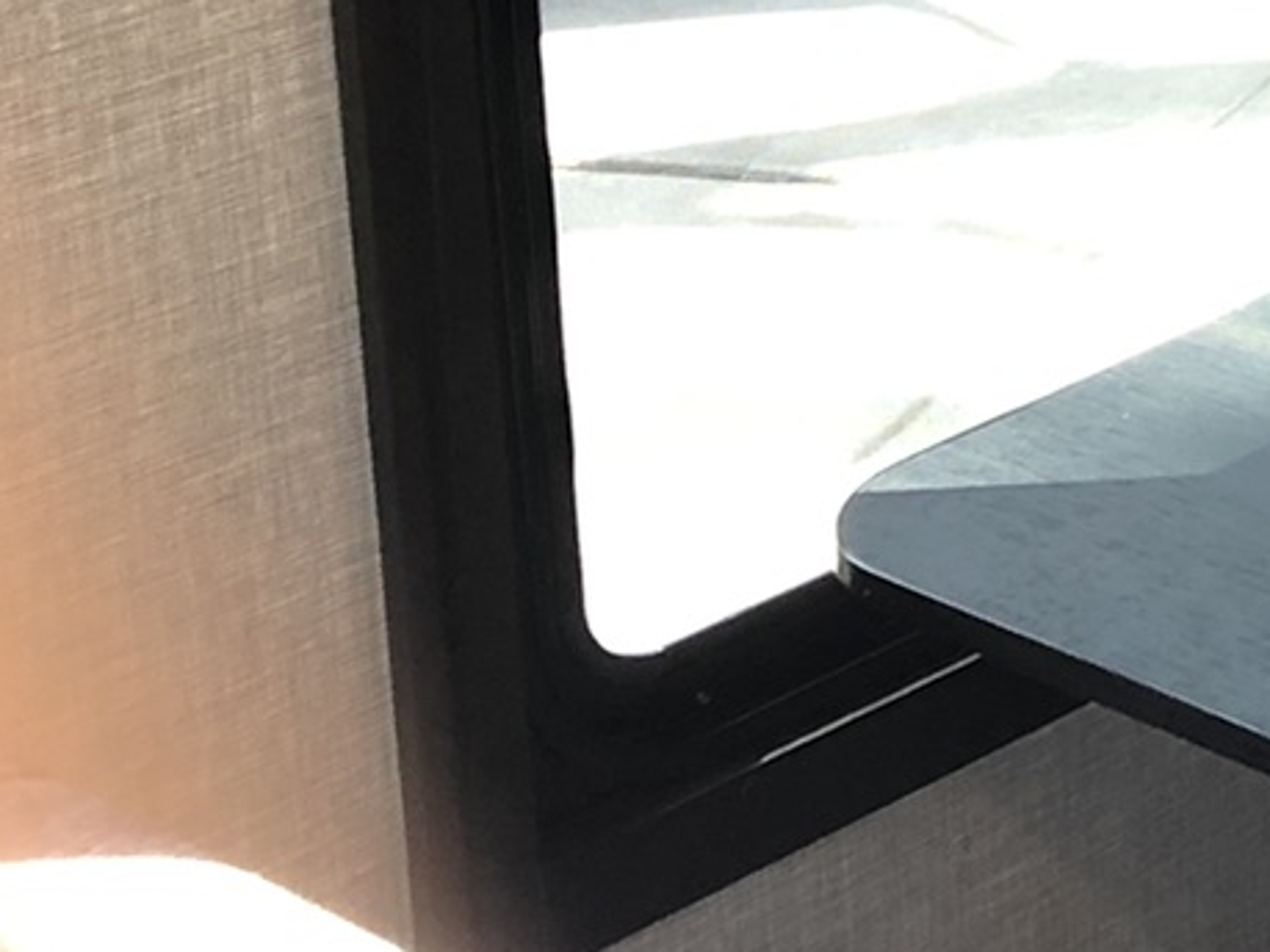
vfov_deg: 11.3
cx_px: 2144
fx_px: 4585
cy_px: -518
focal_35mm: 125
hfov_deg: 14.3
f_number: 1.8
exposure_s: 1/15
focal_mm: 3.99
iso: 40
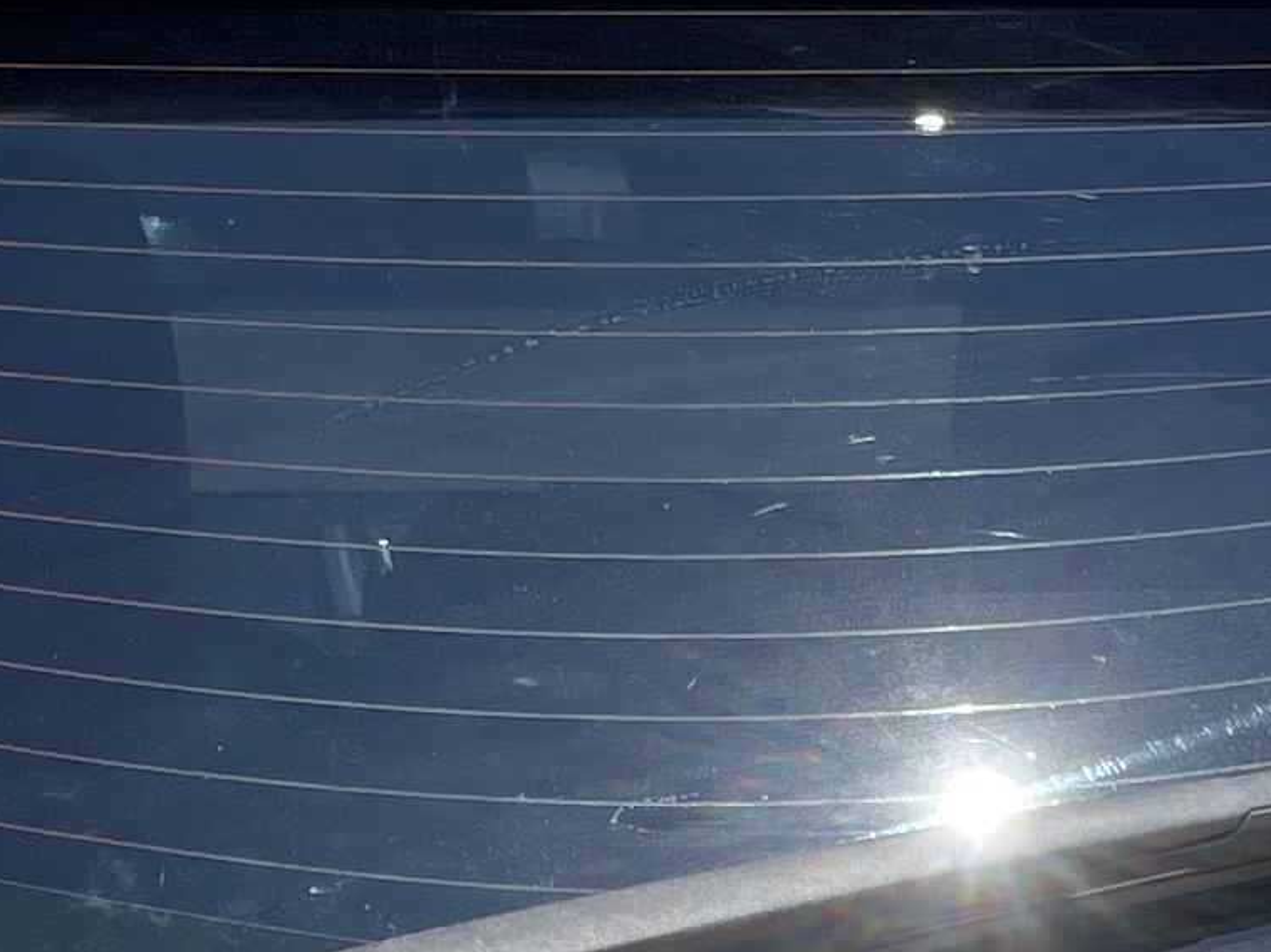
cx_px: 553
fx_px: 4882
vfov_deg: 10.6
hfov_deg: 14.8
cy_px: 1557
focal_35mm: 133
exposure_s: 1/2924
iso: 32
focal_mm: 5.1
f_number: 1.6
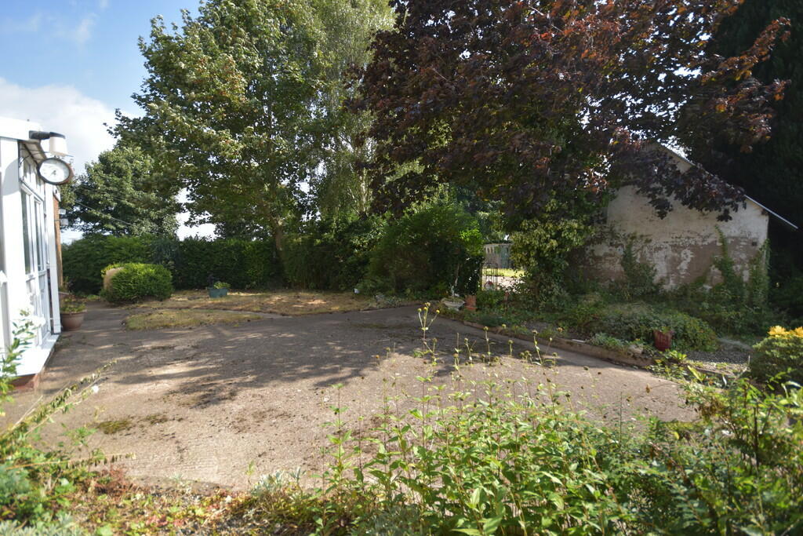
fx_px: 335
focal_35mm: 15
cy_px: 268
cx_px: 402
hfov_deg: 100.4
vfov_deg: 77.3
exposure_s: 1/500
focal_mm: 10
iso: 200
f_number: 4
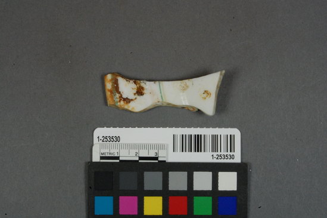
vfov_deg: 16.5
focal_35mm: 82
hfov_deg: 24.6
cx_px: 164
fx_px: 749
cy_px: 109
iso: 1600
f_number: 36
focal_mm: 55
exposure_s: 1/25
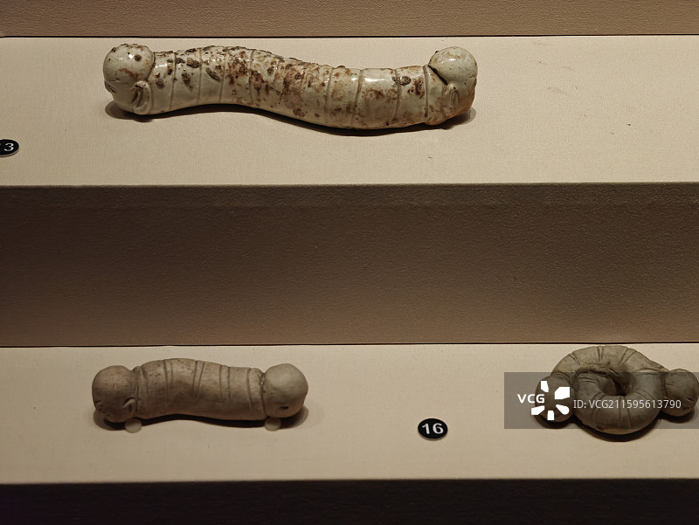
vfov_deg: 21.0
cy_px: 262
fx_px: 1414
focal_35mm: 70
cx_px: 350
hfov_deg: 27.8
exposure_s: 1/76
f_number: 2.6
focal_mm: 13.3
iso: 2000
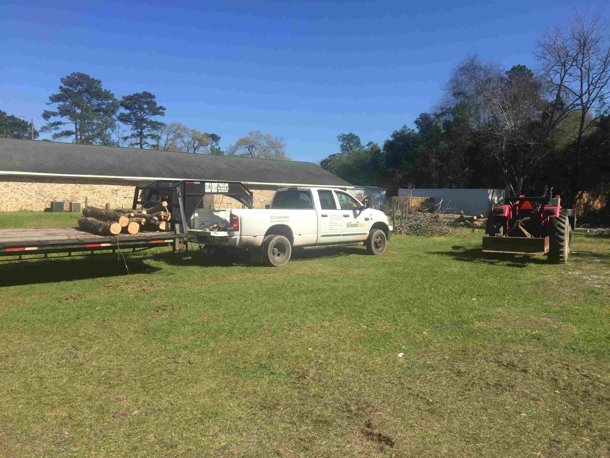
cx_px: 305
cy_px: 229
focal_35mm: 29
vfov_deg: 48.2
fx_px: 511
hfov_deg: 61.7
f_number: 2.2
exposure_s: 1/1980
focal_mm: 4.15
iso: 32
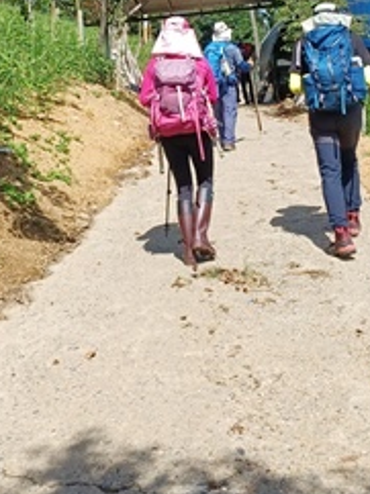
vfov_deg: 30.0
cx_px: 170
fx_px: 885
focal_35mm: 62
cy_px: 55
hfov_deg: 23.6
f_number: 1.8
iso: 32
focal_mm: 4.6
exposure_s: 1/317
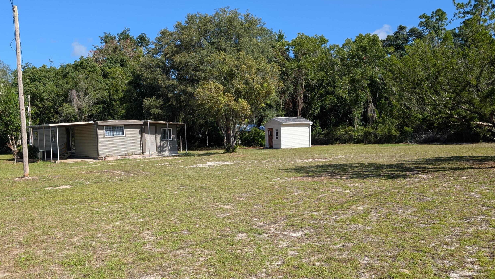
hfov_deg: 61.0
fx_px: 420
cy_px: 155
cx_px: 233
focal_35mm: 32
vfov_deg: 36.6
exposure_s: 1/1126
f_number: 1.68
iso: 21
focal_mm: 6.9
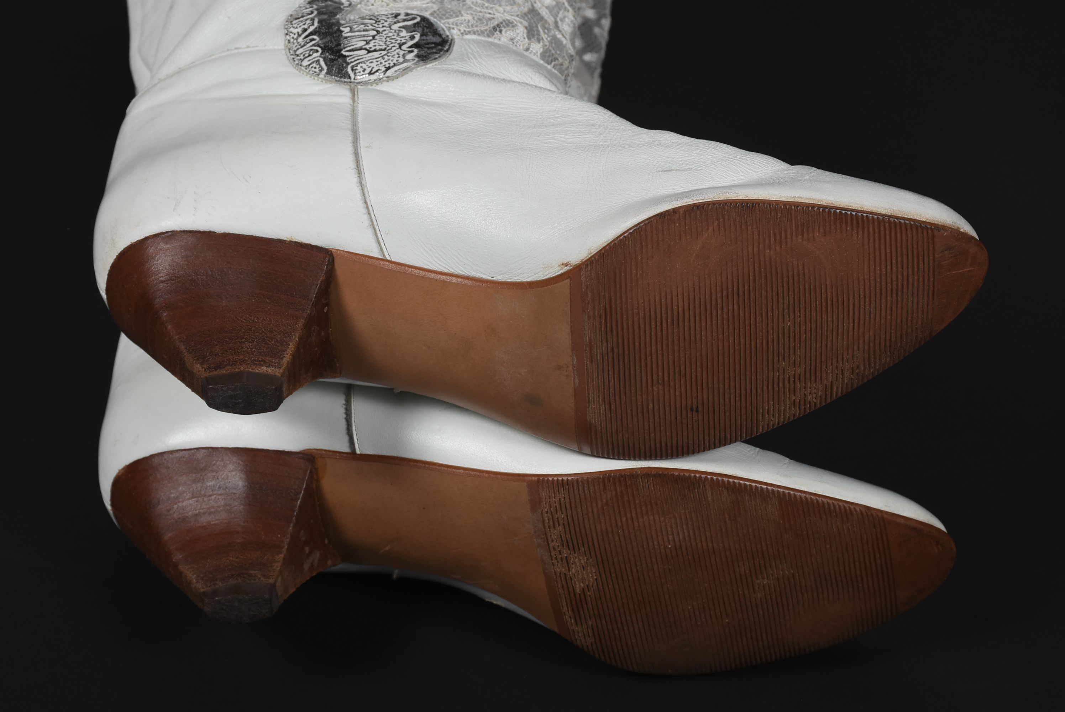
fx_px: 3109
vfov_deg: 13.1
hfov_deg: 19.4
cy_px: 356
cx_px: 532
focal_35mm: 105
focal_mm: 70
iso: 200
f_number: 14
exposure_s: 1/125
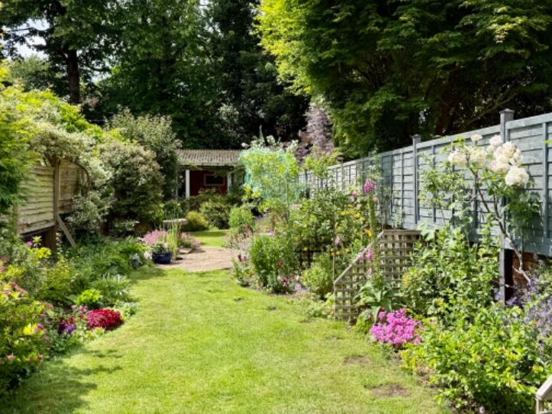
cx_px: 300
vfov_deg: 41.8
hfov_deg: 53.9
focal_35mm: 34
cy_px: 192
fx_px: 542
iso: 80
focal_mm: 6.76
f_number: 1.78
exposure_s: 1/1901
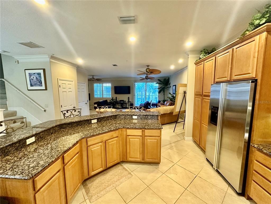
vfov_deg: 85.7
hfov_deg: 102.1
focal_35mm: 14
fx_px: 110
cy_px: 102
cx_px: 136
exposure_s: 1/60
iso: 320
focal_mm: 2.22
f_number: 2.2
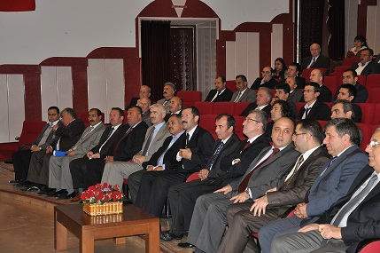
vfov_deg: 20.1
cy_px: 126
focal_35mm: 68
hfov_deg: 29.9
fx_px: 712
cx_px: 190
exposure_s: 1/60
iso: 800
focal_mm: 45
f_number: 4.8
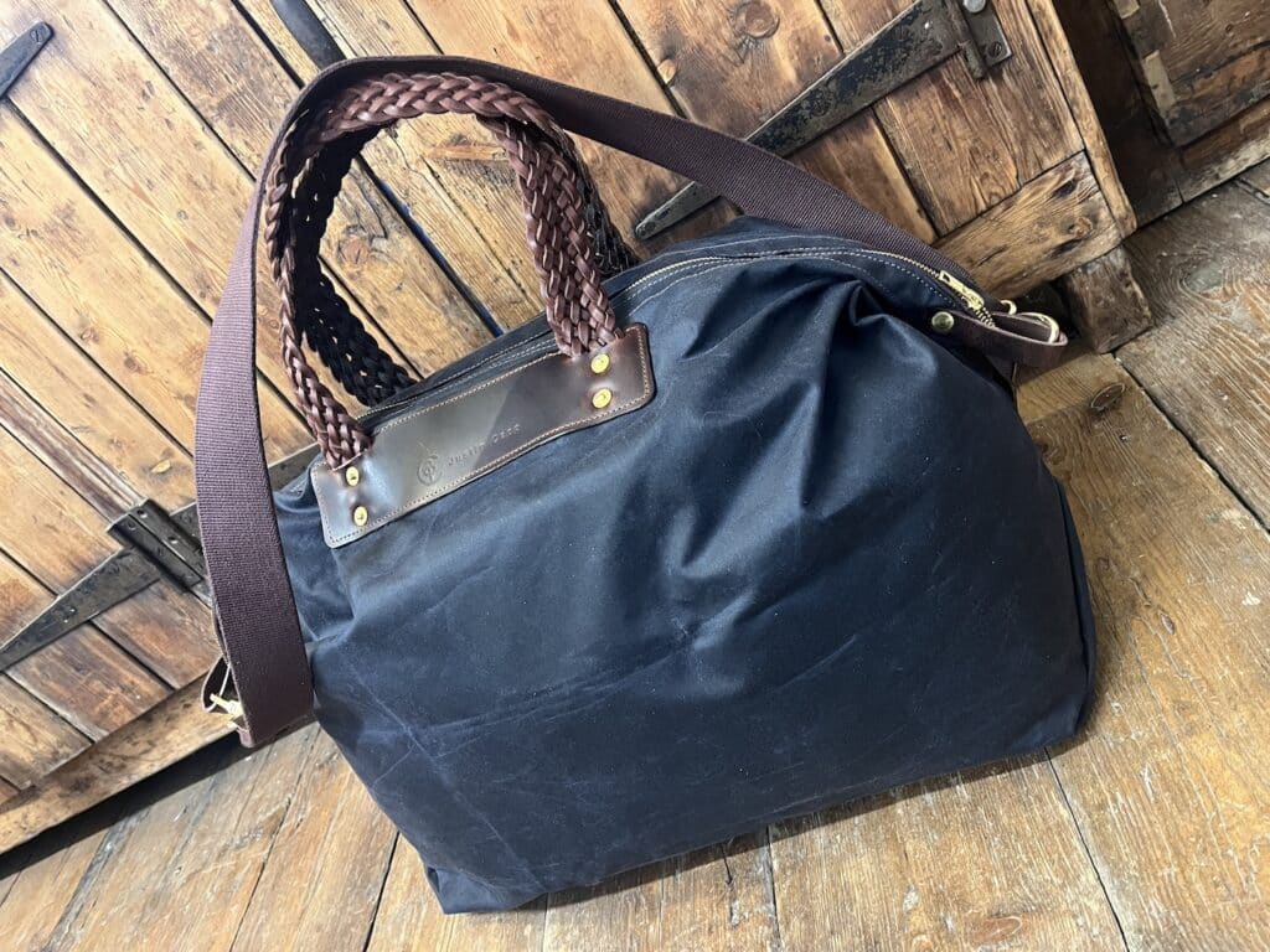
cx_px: 635
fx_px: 954
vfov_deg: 53.1
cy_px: 476
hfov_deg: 67.3
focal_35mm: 26
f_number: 1.6
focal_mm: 5.1
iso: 500
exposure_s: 1/33
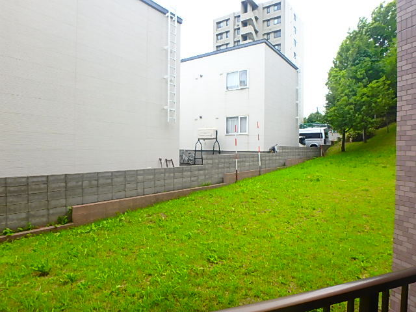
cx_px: 208
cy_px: 156
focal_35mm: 21
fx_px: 252
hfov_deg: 79.0
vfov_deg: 63.4
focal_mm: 3.7
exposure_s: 1/250
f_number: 3.5
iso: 125
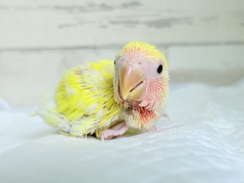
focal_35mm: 52
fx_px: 367
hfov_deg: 36.8
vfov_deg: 28.0
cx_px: 122
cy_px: 92
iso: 40
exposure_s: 1/50
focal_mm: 5.96
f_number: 1.6
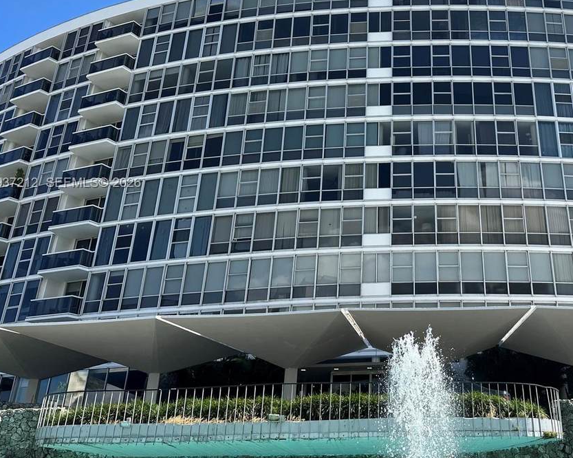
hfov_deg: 48.8
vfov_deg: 41.0
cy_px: 184
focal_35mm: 36
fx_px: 610
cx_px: 410
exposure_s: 1/3058
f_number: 1.78
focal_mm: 6.86
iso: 80
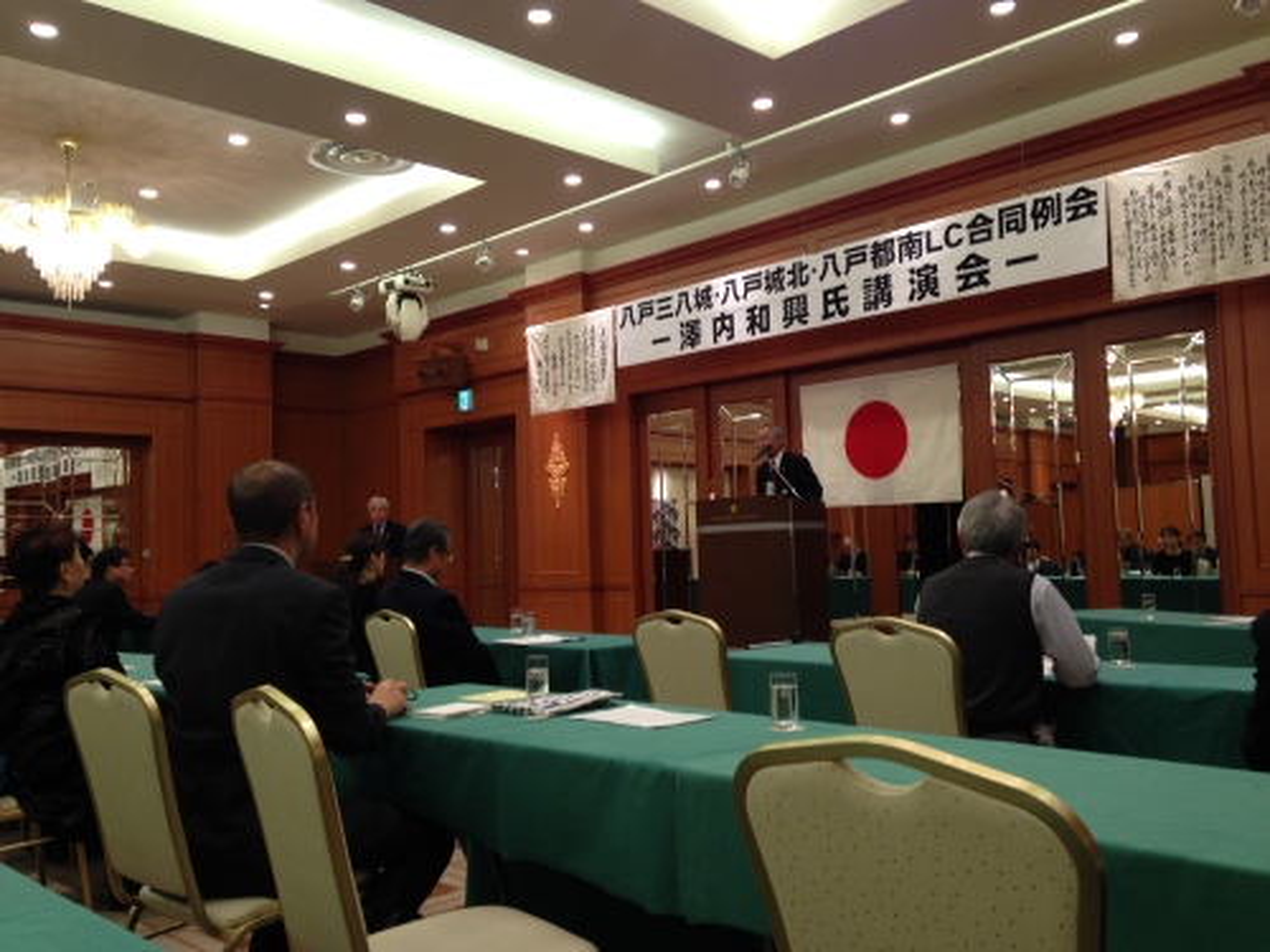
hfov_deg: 55.4
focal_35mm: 33
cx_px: 635
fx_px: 1211
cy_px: 476
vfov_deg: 42.9
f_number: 2.4
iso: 64
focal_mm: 4.12
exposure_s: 1/20
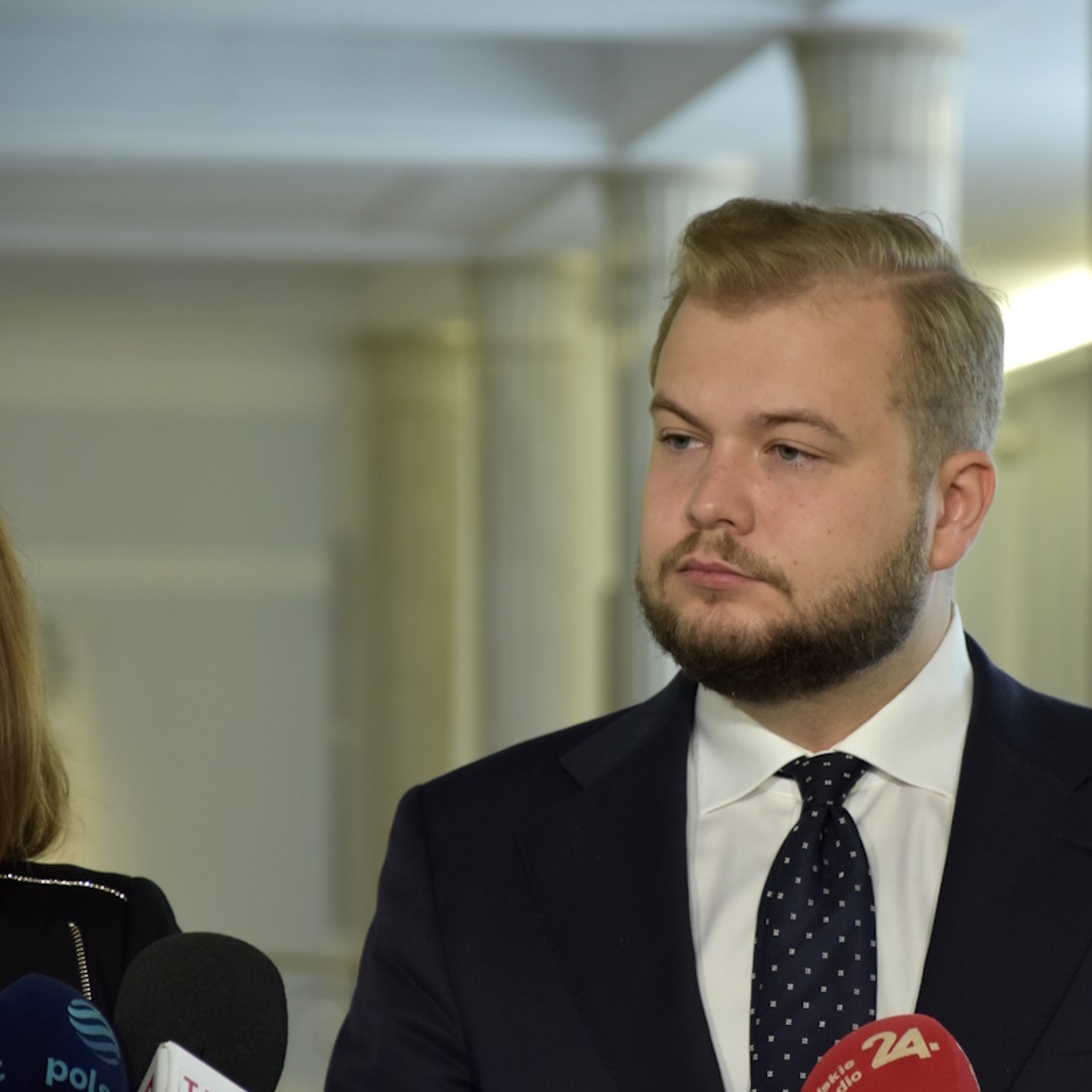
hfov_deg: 8.7
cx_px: 745
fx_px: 7197
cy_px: 545
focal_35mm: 202
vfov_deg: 8.7
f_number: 5.6
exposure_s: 1/60
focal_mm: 105
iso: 800
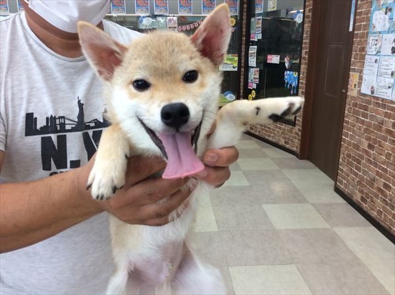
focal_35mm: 32
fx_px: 365
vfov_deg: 44.0
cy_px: 148
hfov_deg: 56.9
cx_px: 198
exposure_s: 1/30
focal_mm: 3.3
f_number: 2.4
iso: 32
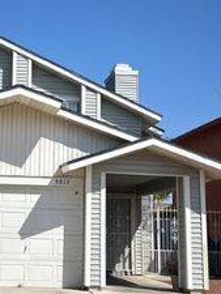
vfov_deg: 27.3
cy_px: 123
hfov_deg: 20.5
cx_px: 37
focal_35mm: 71
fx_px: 604
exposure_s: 1/10753
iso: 80
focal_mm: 6.86
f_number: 1.78
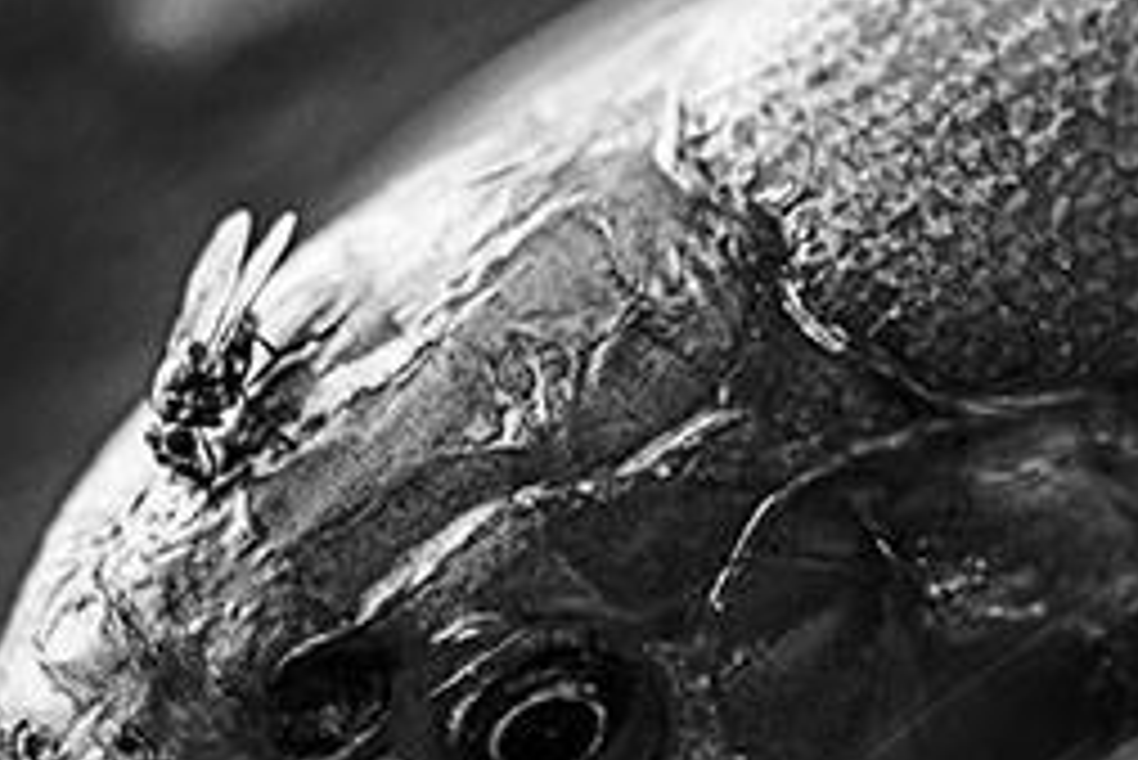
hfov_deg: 5.0
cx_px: 904
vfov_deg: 3.3
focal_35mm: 415
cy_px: 587
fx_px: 13126
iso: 360
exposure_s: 1/250
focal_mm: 210
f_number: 6.7
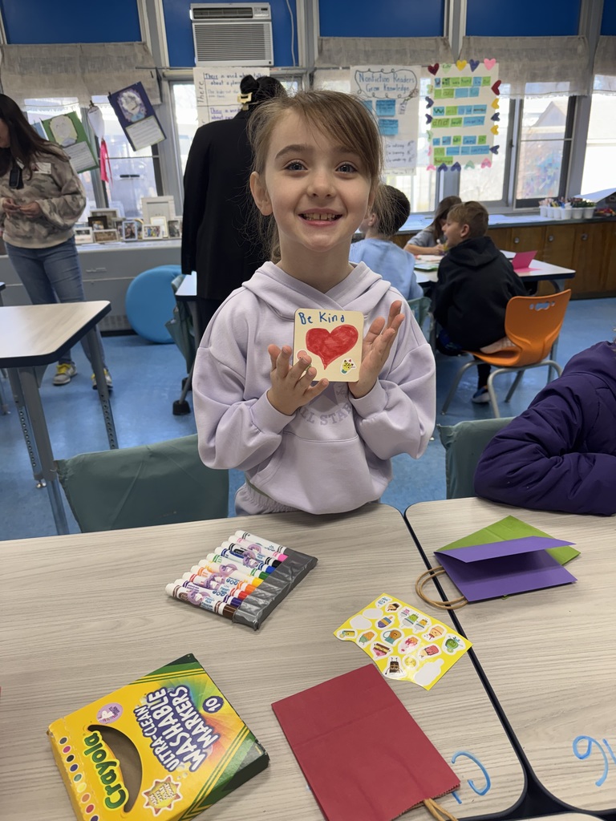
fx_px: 569
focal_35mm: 24
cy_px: 410
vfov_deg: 71.6
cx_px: 308
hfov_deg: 56.8
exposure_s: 1/120
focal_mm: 6.76
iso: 125
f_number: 1.78
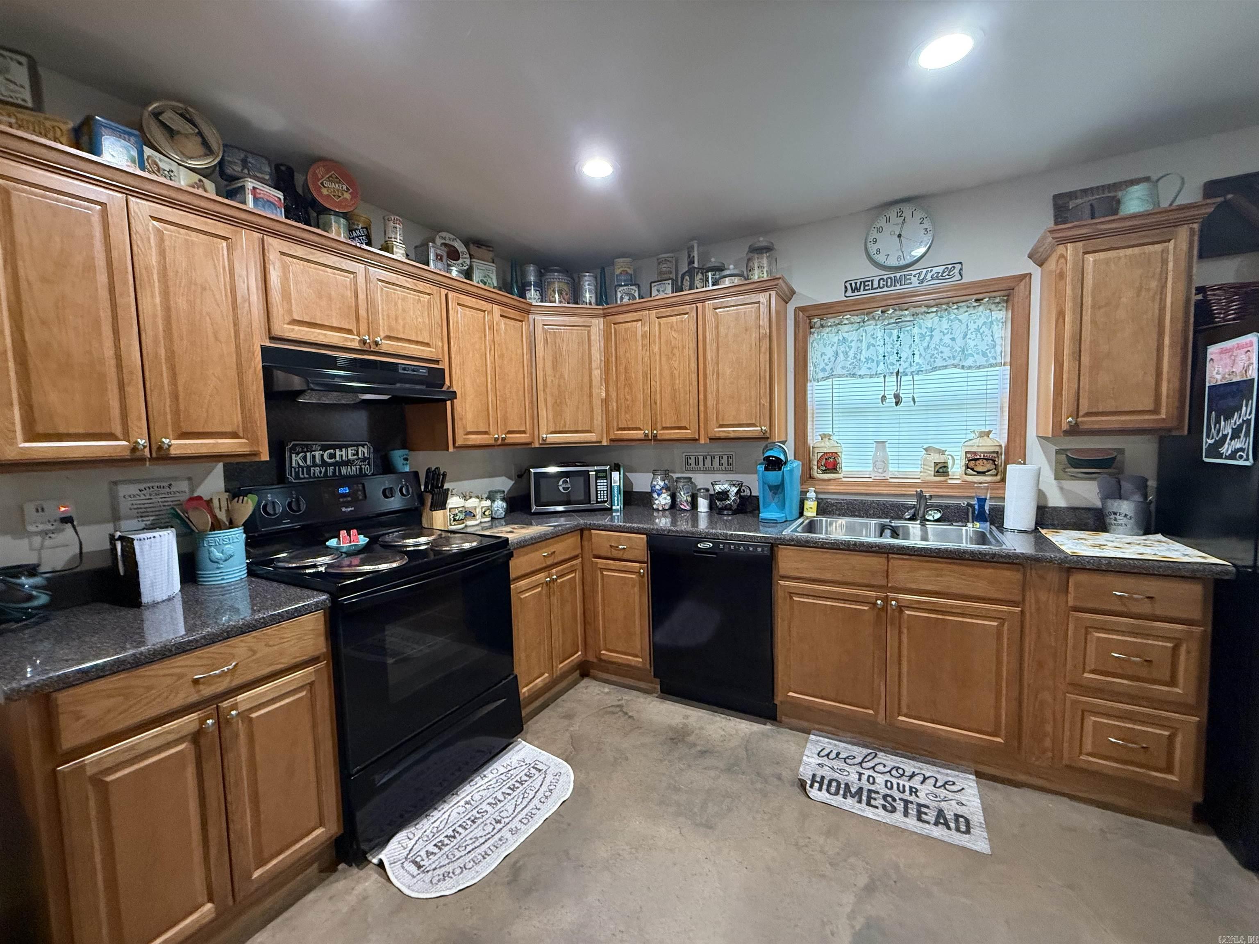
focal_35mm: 14
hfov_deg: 102.1
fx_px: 509
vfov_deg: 85.7
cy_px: 472
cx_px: 630
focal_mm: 2.22
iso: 500
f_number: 2.2
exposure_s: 1/60
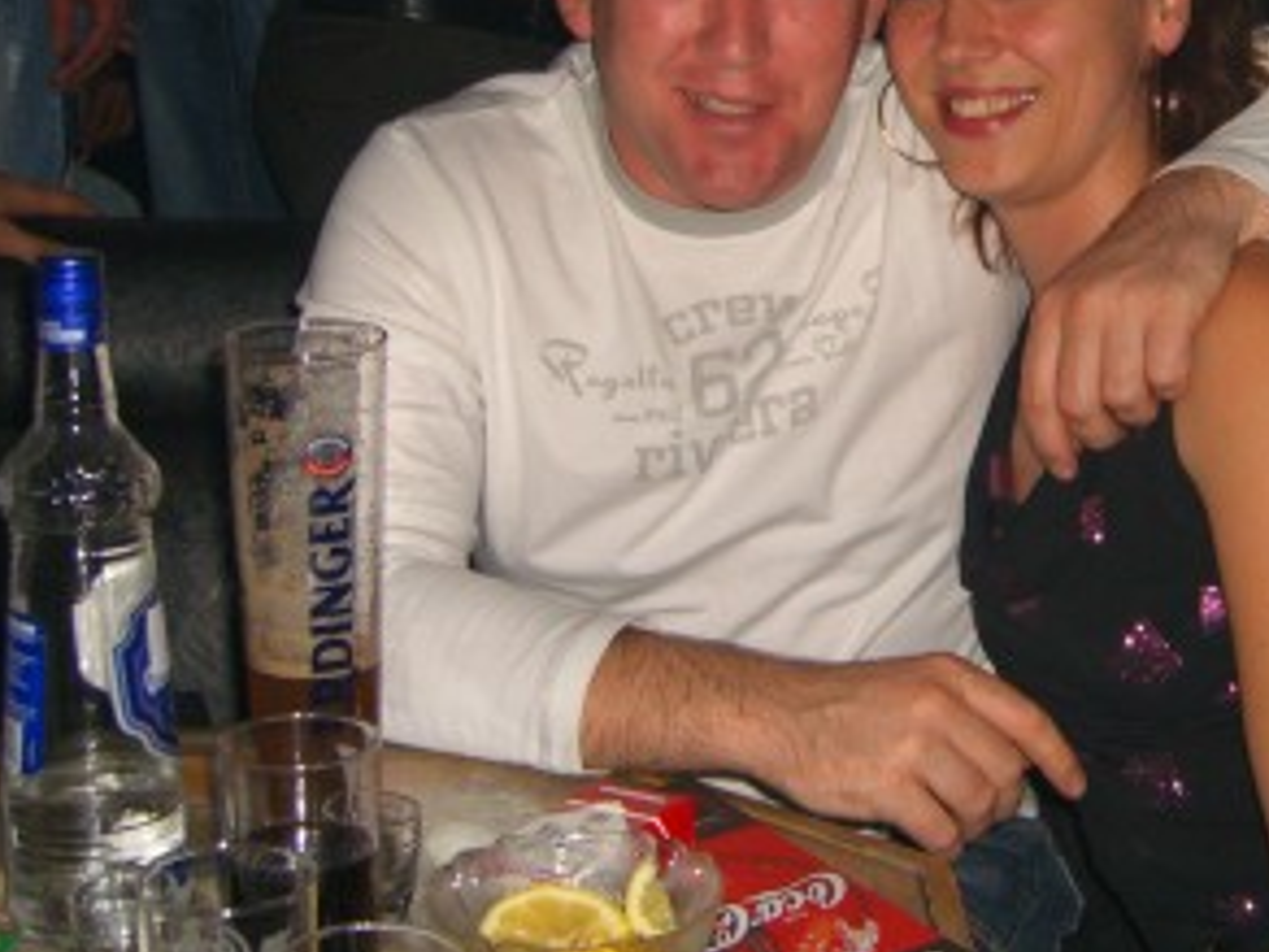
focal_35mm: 78
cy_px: 270
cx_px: 1069
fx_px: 2859
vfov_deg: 18.8
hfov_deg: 24.5
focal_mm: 7.9
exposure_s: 1/60
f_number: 2.8
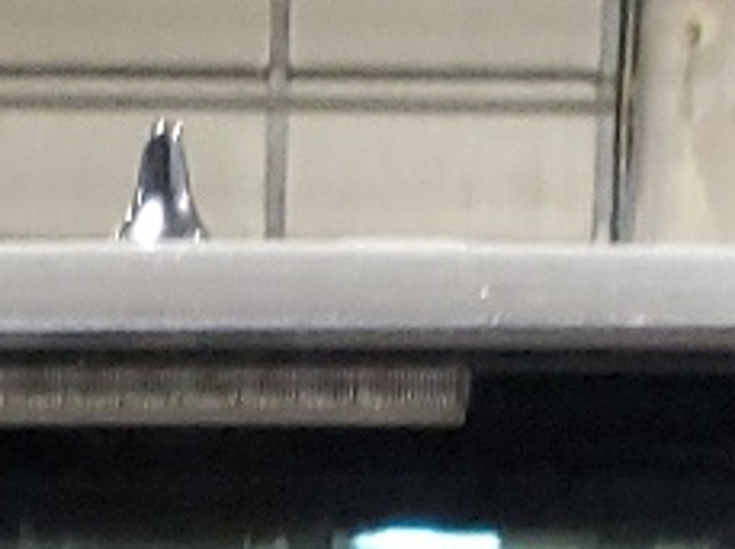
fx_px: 3858
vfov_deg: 7.2
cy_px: 1669
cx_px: 183
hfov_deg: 10.9
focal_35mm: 182
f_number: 1.5
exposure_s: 1/30
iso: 331
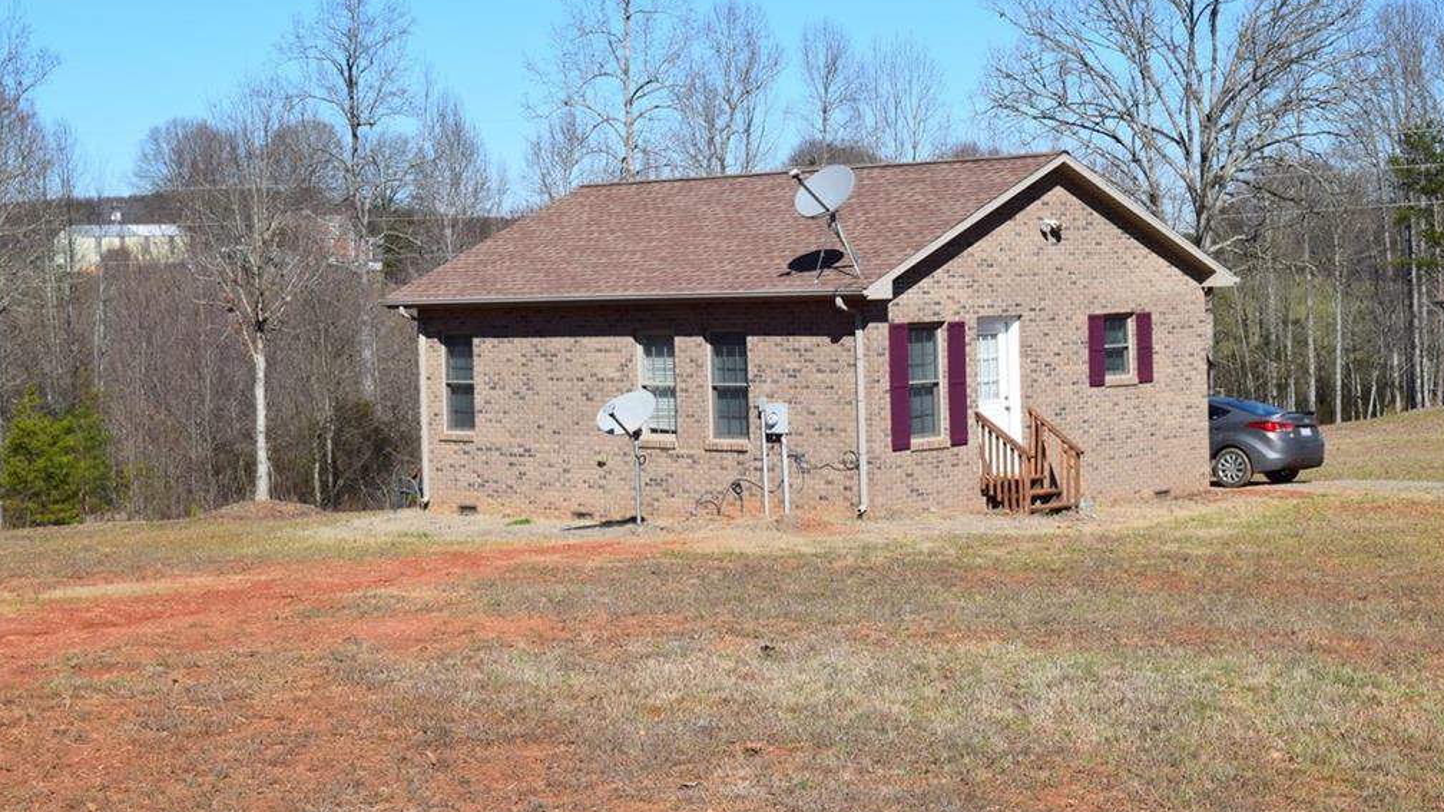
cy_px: 354
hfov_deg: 31.4
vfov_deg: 18.0
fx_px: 2565
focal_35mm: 67
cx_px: 722
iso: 250
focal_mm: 42
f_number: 11
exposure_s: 1/500
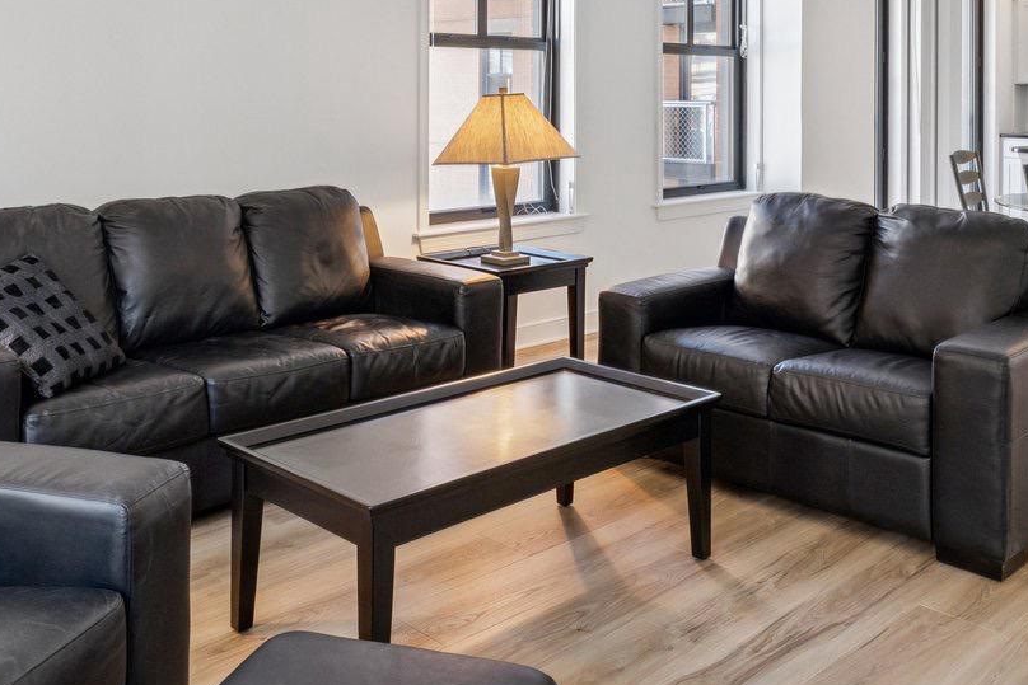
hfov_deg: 50.7
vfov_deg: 33.7
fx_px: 1085
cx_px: 533
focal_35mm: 38
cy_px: 106
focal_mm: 10
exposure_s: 1/10
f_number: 9
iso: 250
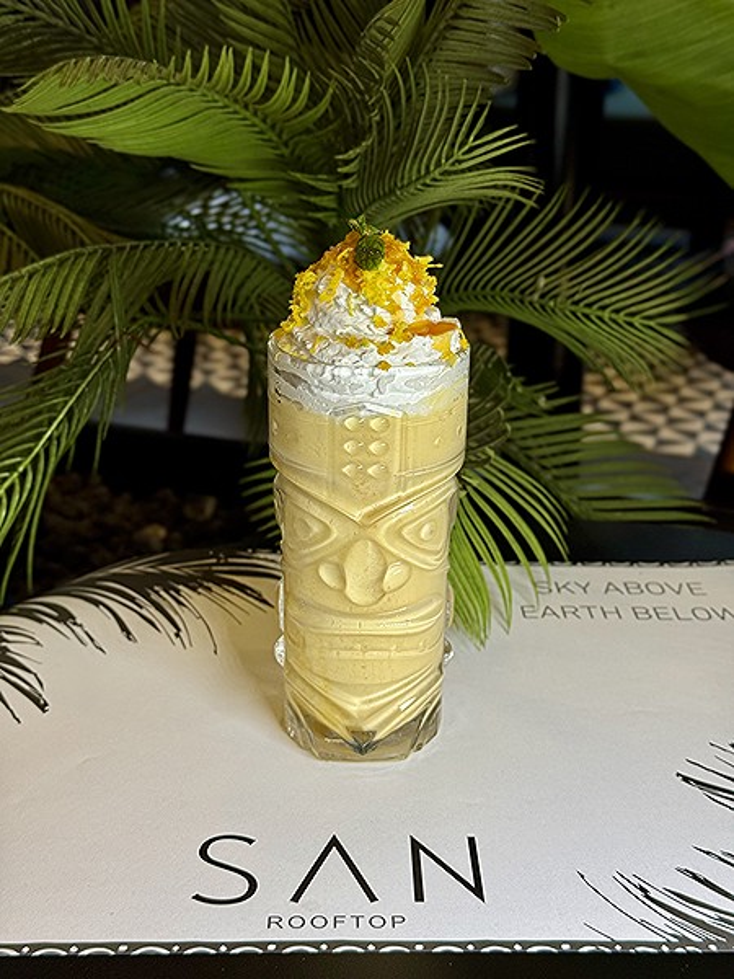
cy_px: 490
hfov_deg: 30.3
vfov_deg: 39.7
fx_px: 1357
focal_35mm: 48
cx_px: 367
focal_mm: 6.76
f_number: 1.78
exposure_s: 1/100
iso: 64
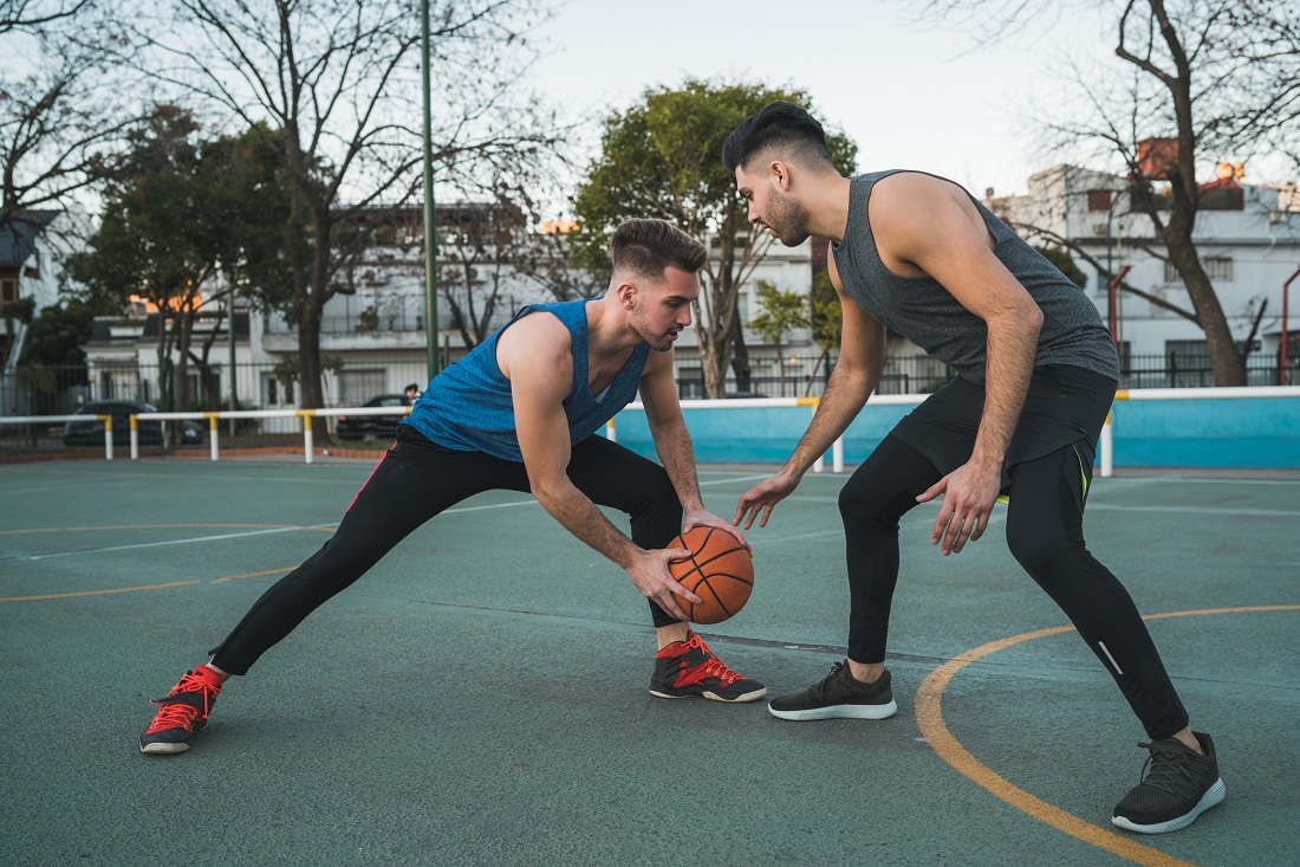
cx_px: 650
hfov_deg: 54.4
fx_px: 1264
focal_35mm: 35
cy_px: 434
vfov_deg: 37.8
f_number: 4
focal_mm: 35
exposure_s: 1/80
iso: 100
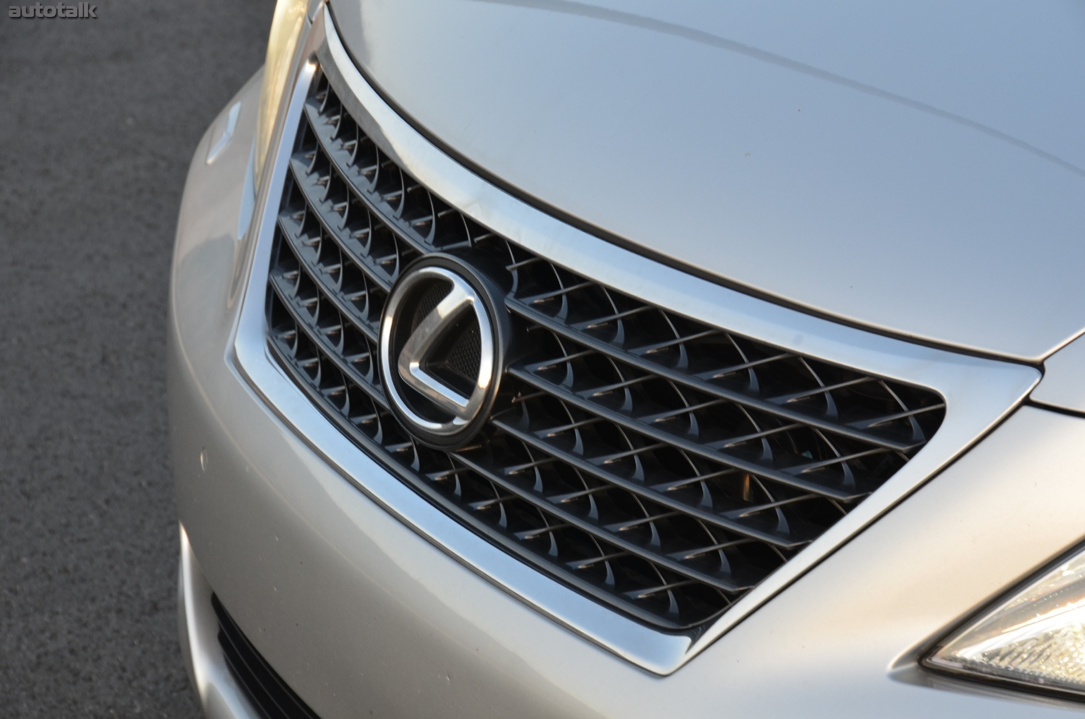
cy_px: 360
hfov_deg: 16.7
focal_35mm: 123
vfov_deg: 11.1
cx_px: 542
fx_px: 3700
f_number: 9
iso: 400
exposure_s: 1/40
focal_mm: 82
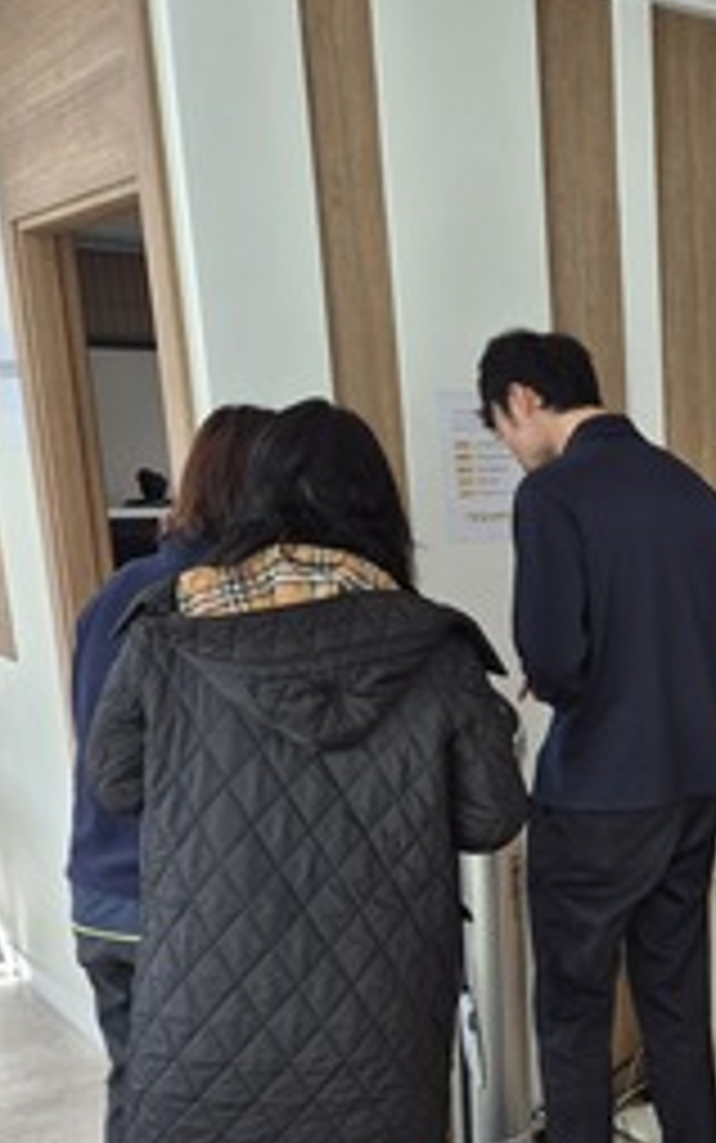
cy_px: 817
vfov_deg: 40.9
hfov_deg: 24.3
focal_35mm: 48
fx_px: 1497
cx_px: 869
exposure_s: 1/120
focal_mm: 5.4
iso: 32
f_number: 1.8
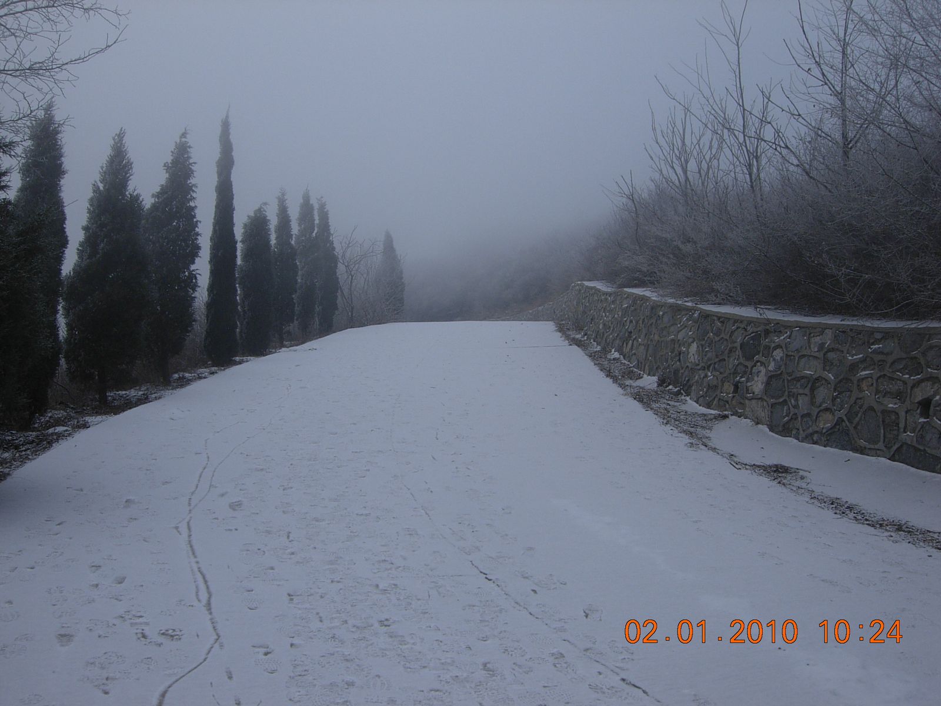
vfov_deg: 39.7
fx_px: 979
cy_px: 353
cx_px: 470
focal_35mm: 36
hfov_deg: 51.4
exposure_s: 1/209
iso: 50
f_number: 4.8
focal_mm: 7.5
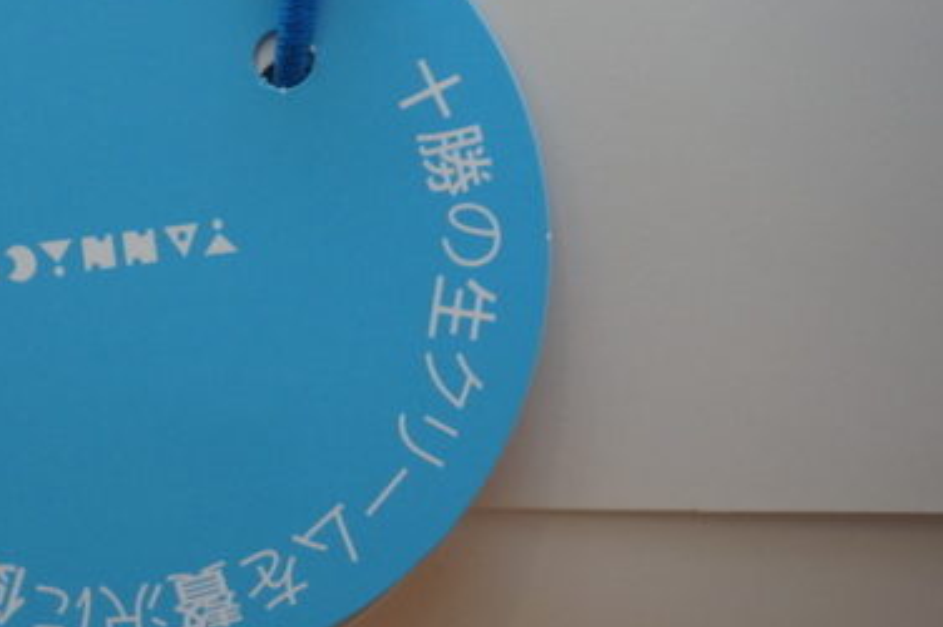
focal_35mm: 69
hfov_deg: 28.5
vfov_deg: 19.7
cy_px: 257
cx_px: 148
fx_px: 1802
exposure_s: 1/60
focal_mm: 27
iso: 800
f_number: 4.5
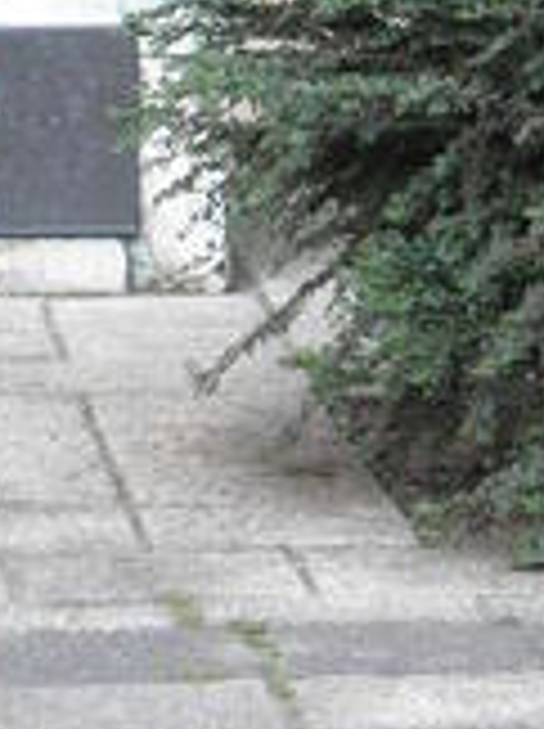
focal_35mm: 305
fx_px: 6408
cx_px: 117
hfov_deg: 4.9
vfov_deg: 6.4
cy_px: -351
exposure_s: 1/80
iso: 125
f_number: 3.9
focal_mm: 13.82
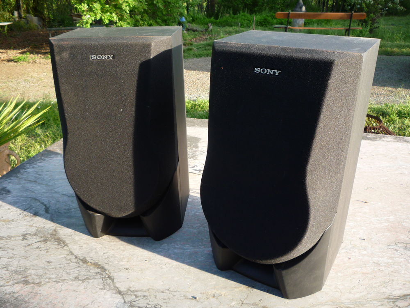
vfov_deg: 46.8
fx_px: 355
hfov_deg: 60.0
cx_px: 205
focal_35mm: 30
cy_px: 154
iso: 100
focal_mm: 5.2
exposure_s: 1/80
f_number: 3.3
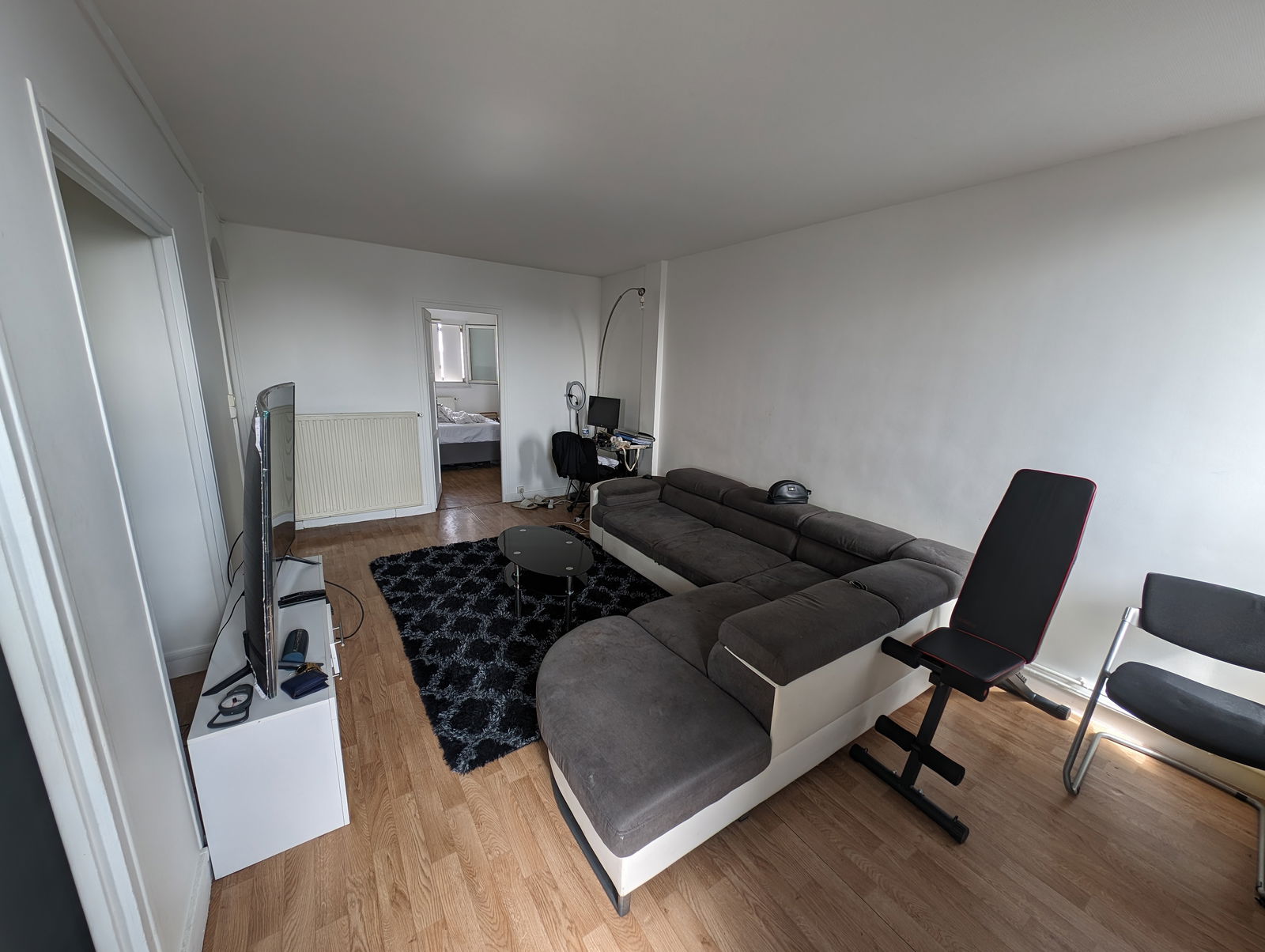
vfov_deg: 94.6
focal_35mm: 12
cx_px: 632
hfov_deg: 110.5
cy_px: 476
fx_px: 439
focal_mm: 2.23
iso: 35
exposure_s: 1/42.8
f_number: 1.95
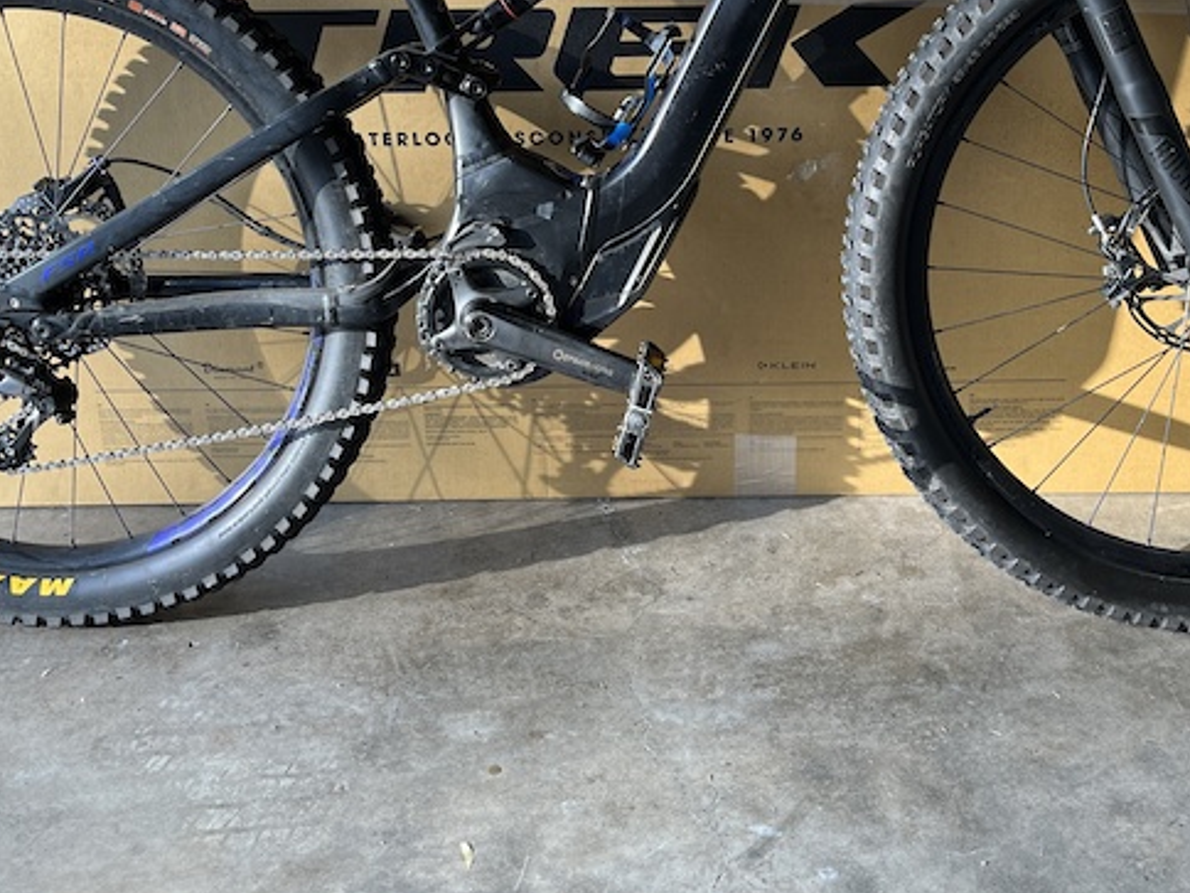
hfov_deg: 43.8
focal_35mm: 43
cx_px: 644
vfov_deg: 32.9
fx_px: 1478
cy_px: 212
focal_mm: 5.1
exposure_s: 1/167
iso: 40
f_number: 1.6
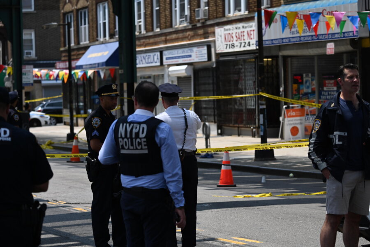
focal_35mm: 115
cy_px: 124
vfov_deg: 11.9
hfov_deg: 17.8
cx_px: 185
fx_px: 1182
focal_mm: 115
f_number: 4.5
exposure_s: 1/5000
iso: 720
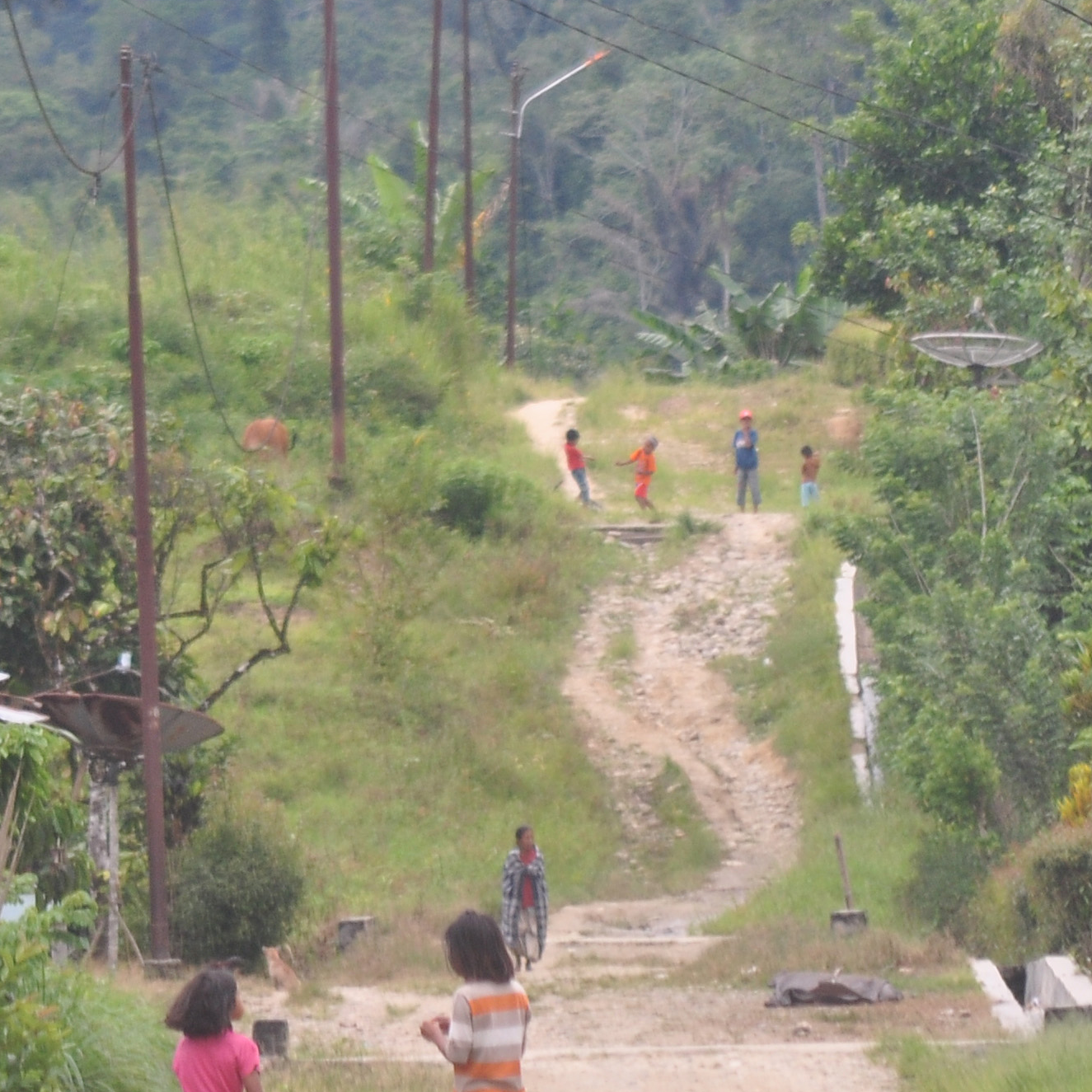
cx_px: 461
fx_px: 19857
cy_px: 291
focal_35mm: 556
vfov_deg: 3.1
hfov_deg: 3.1
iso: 200
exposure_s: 1/100
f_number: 5
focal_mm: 135
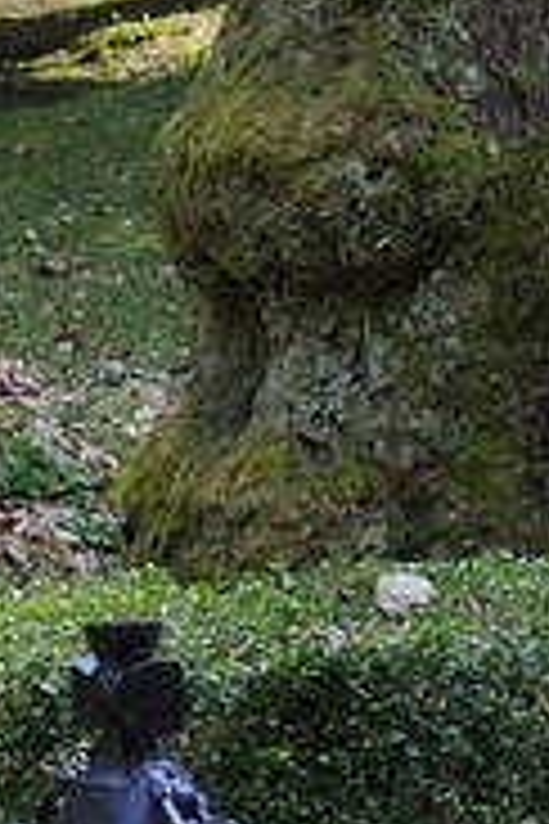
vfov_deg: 4.7
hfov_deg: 2.9
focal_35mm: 438
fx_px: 10018
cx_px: 2862
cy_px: -189
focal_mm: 50
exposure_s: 1/100
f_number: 7.1
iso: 400
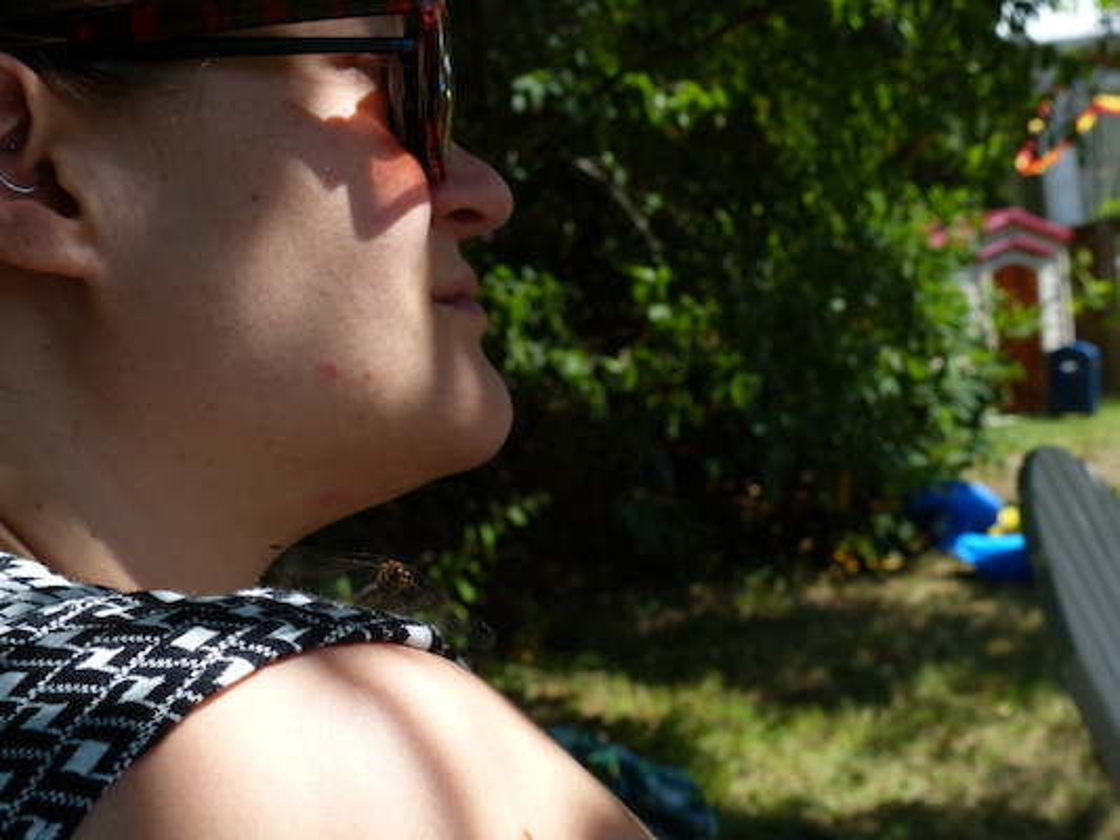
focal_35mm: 61
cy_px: 420
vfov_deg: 24.0
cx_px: 560
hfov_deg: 31.7
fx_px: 1974
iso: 100
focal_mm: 10.9
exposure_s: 1/160
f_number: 4
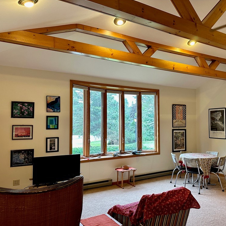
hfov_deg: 54.7
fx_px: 214
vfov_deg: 55.6
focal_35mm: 29
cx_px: 148
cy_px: 115
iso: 320
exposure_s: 1/60
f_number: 1.78
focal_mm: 6.86
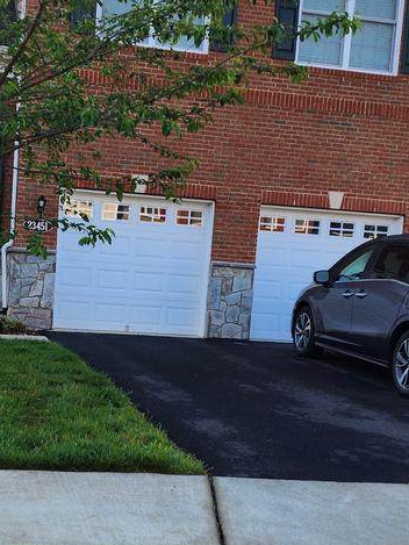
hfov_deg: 27.2
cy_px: 340
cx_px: 110
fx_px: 835
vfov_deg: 36.0
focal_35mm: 53
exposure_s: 1/214
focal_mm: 6.4
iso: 12
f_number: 1.8
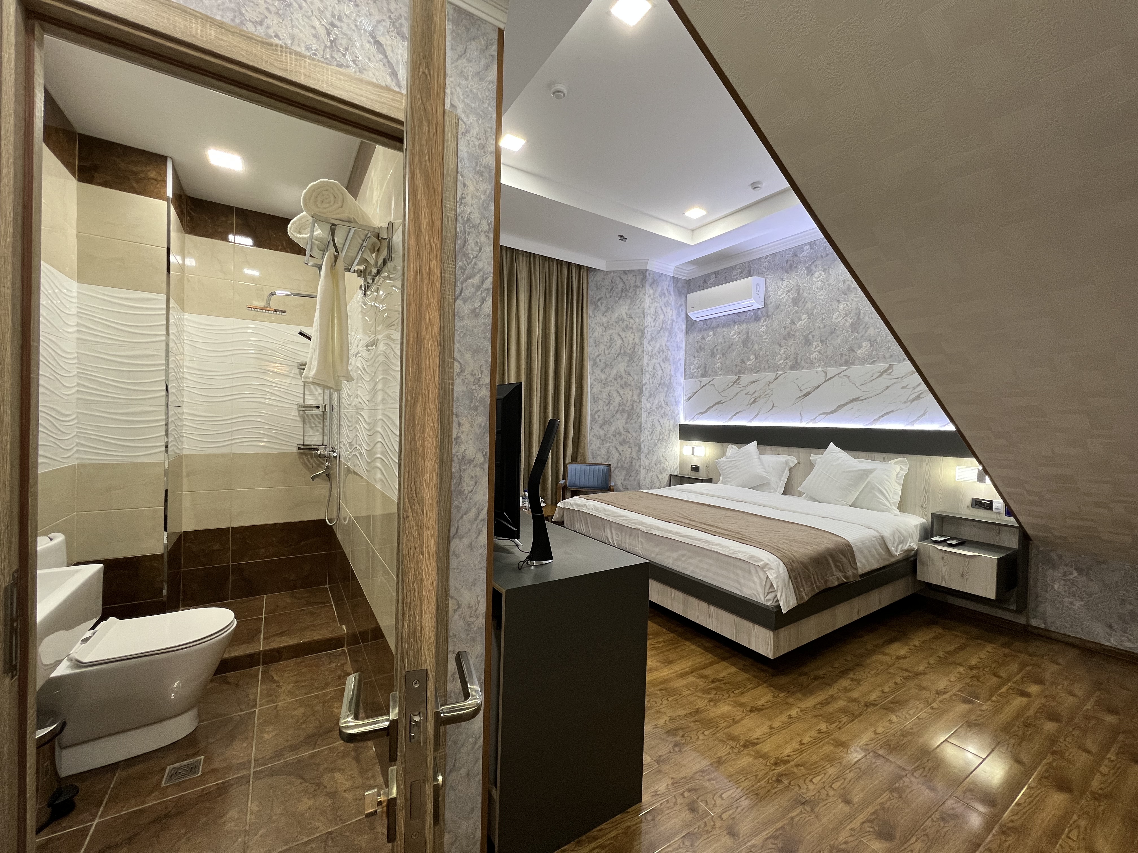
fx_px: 427
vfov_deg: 89.9
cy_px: 426
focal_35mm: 13
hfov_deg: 106.2
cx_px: 569
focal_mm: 1.57
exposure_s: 1/50
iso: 160
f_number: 1.8
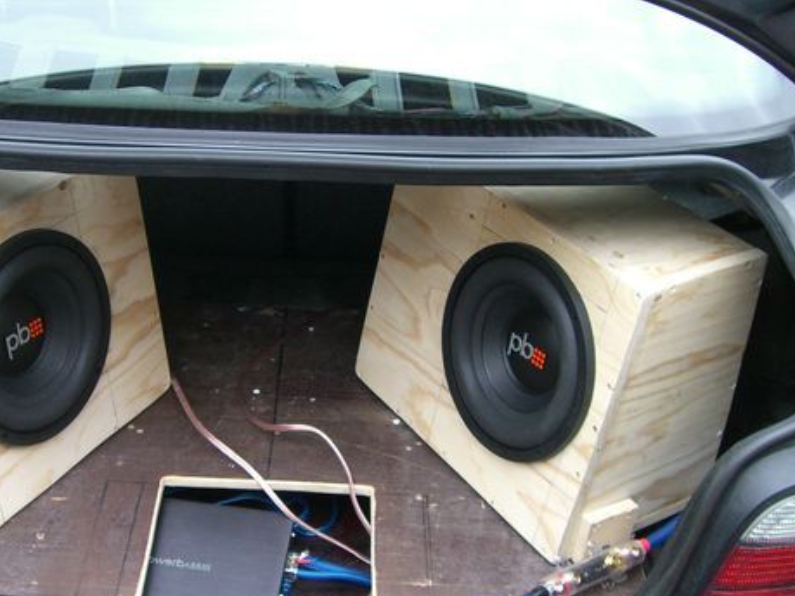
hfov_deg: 36.0
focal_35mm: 53
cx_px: 301
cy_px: 303
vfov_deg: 27.5
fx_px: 1217
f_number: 2.7
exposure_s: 1/100
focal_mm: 6.2
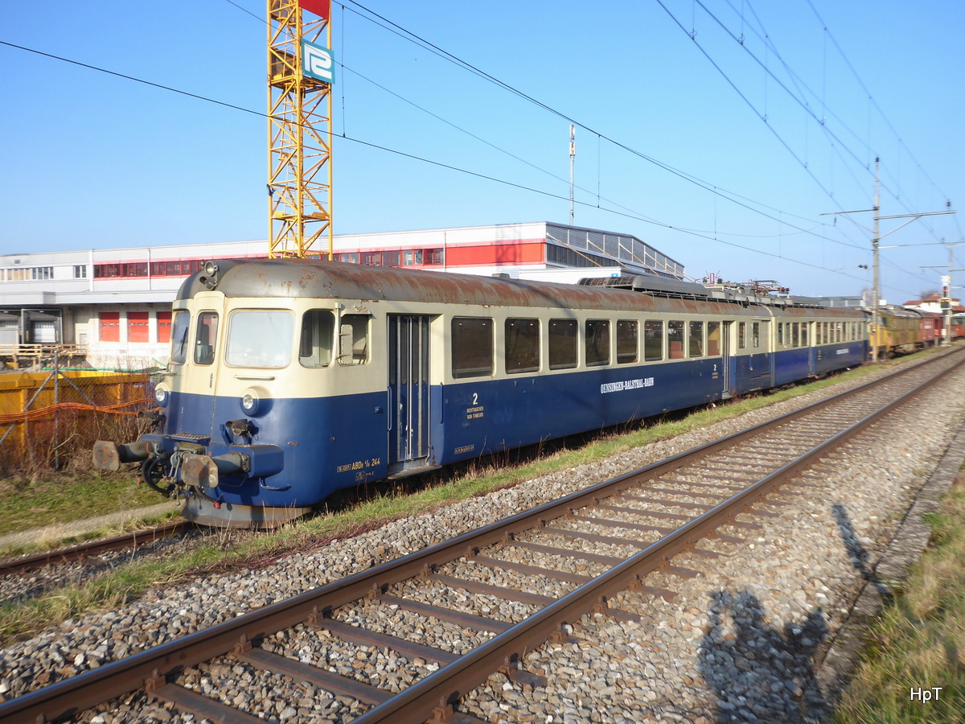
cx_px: 482
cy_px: 362
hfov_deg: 61.7
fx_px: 808
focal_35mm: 29
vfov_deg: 48.2
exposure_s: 1/400
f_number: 3.5
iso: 80
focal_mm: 5
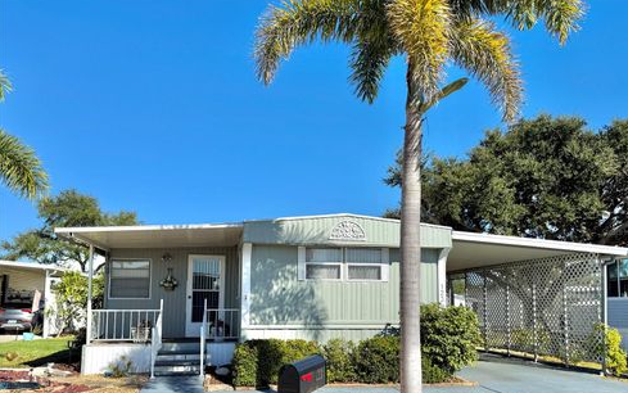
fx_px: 445
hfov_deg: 70.4
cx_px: 318
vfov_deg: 47.4
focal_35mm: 26
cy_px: 232
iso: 80
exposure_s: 1/6173
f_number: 1.78
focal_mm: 6.76
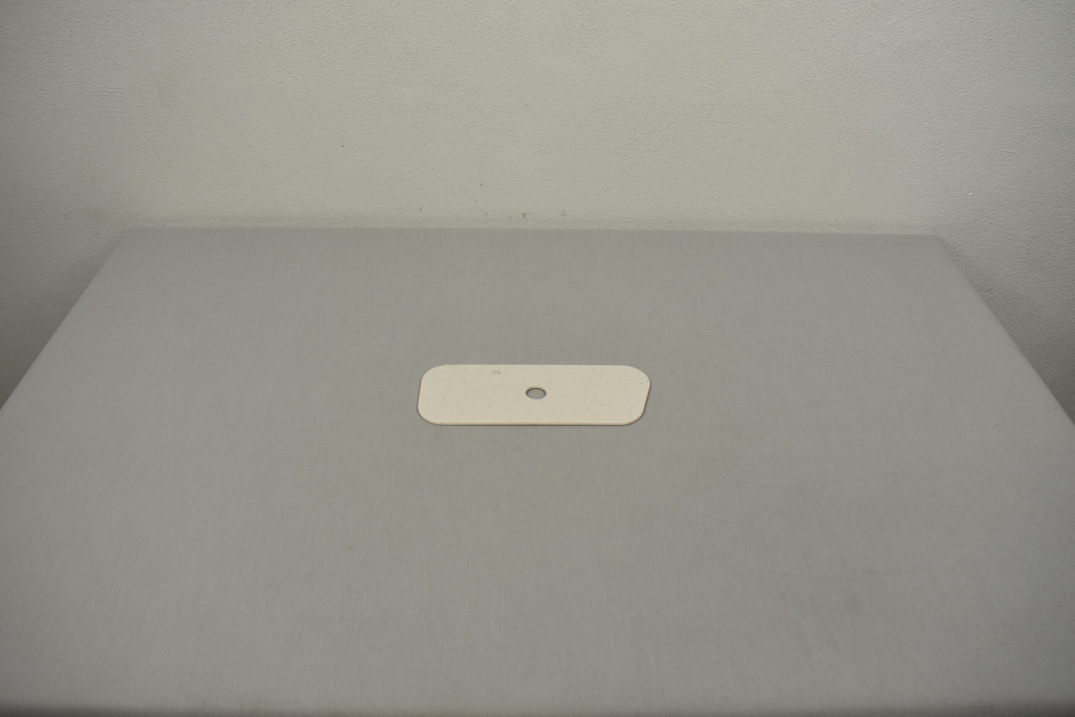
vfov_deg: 43.6
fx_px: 896
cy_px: 358
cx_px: 538
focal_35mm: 30
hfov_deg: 61.9
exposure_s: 1/125
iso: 360
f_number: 5.6
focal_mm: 20
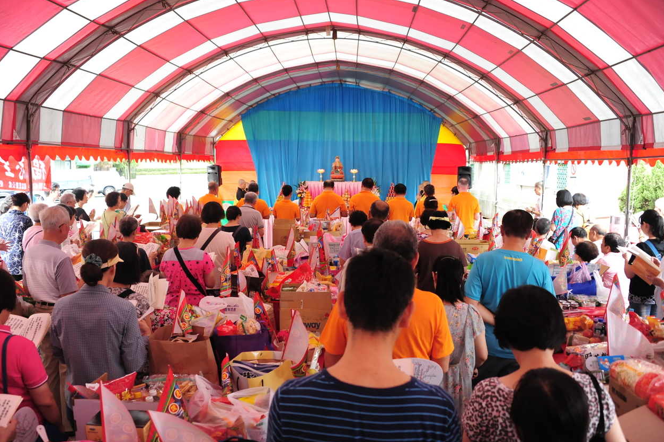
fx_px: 535
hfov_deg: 63.7
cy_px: 223
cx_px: 323
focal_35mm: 29
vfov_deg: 44.9
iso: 2000
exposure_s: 1/320
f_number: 4.5
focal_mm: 28
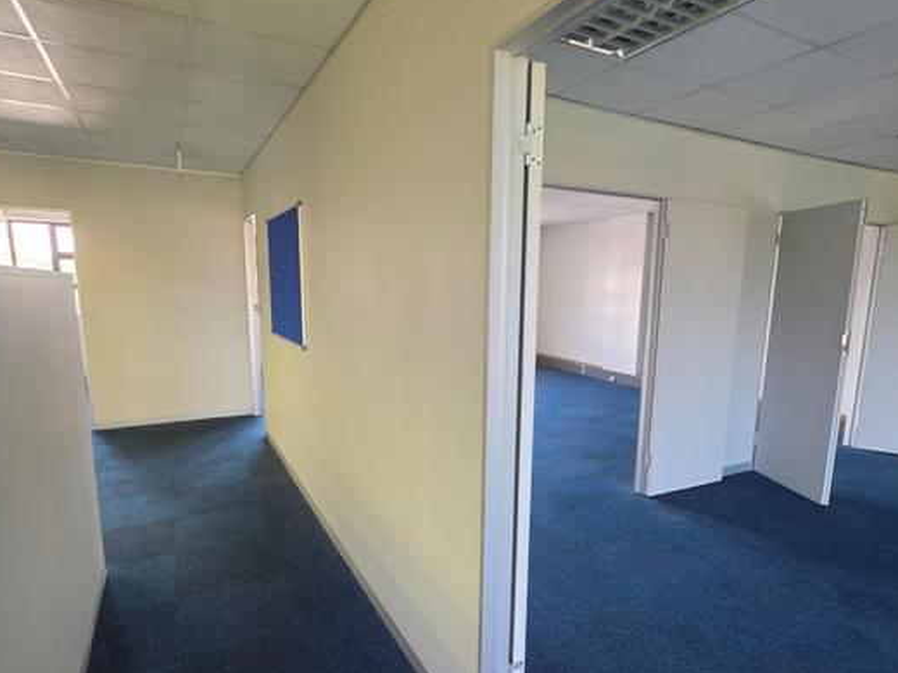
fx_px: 519
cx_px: 478
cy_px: 383
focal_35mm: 20
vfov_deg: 65.7
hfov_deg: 81.6
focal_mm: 2.2
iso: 160
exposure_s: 1/50
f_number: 1.9
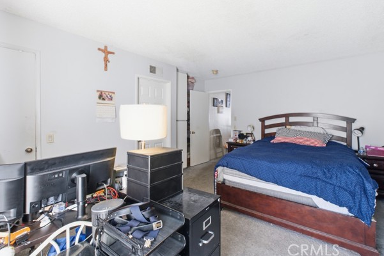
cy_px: 123
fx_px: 171
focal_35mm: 16
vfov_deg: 73.7
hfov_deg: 96.7
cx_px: 194
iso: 800
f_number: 9
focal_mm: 10
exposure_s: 1/13
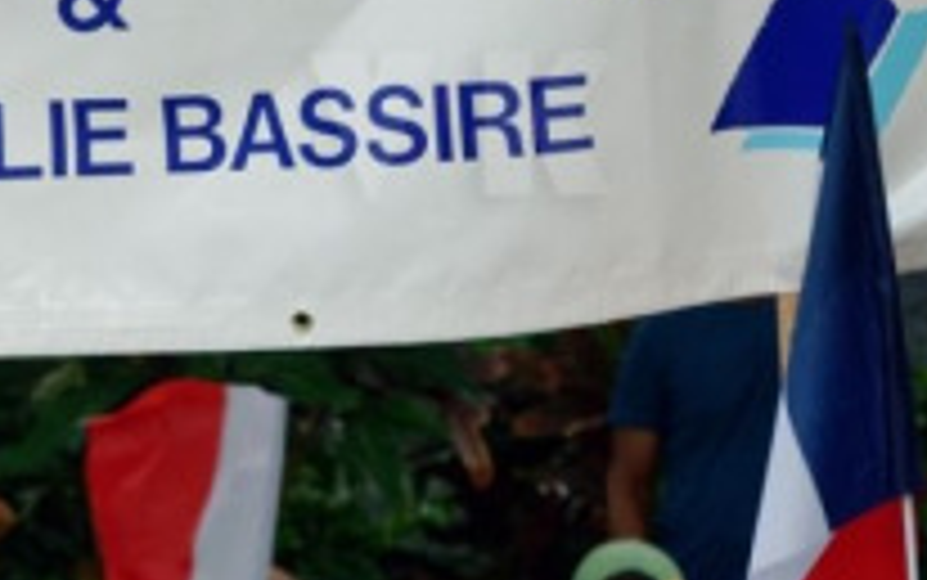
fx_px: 18276
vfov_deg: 1.8
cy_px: 261
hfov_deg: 2.9
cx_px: 860
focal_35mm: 723
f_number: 5
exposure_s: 1/125
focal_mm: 122
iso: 640
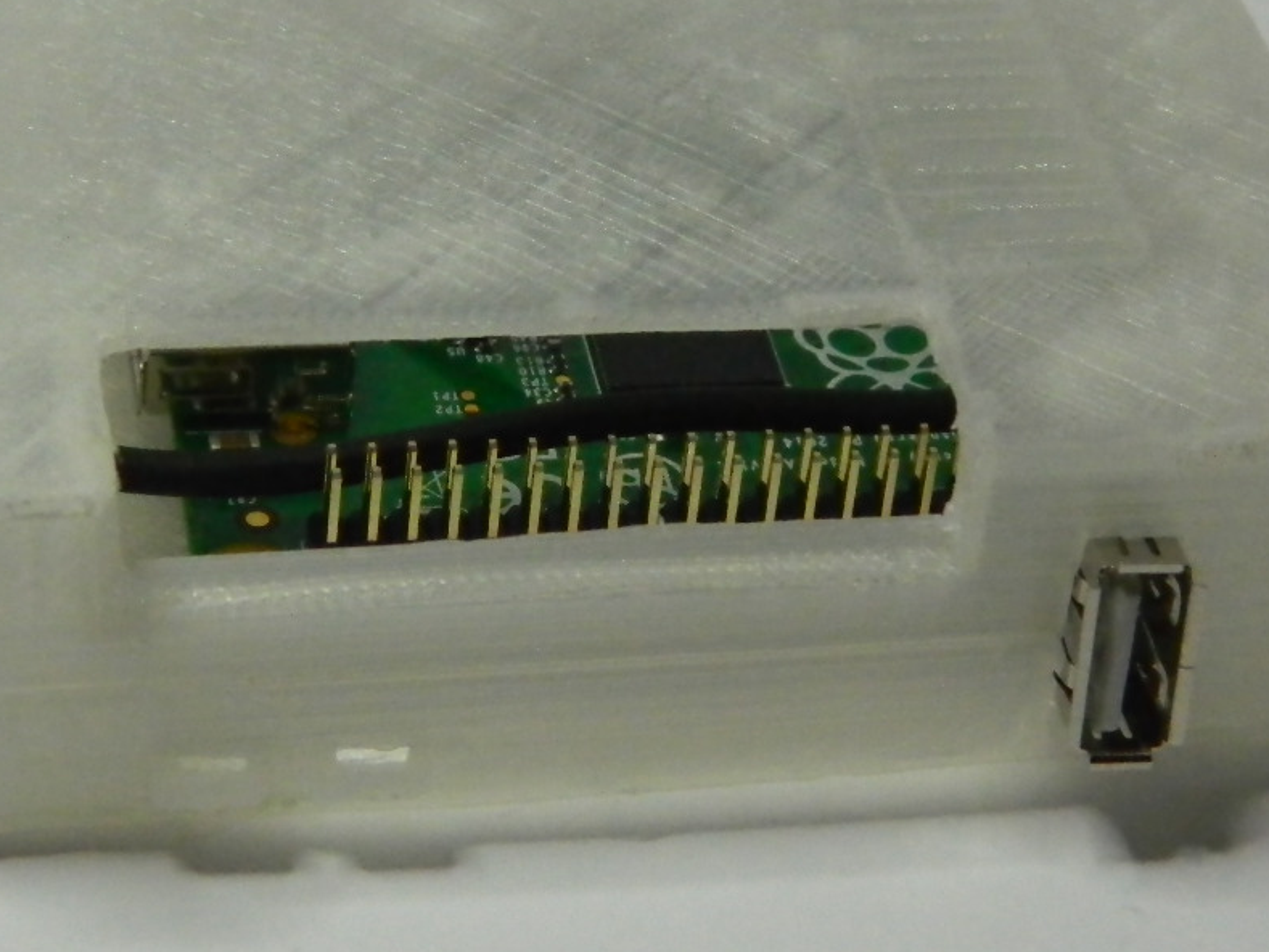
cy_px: 500
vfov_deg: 14.2
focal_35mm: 104
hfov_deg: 18.9
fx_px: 3813
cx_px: 532
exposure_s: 1/50
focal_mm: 10.2
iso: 180
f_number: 3.8
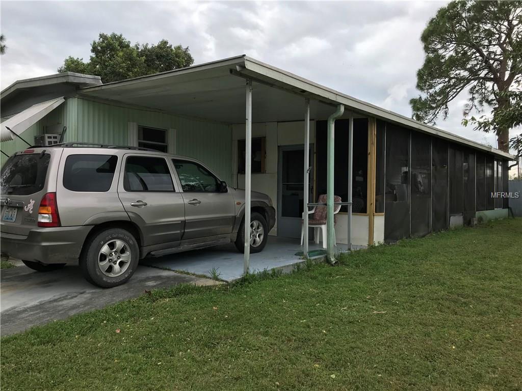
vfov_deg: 49.7
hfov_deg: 63.4
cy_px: 196
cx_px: 261
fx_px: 422
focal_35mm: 28
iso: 20
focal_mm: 3.99
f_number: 1.8
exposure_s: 1/798
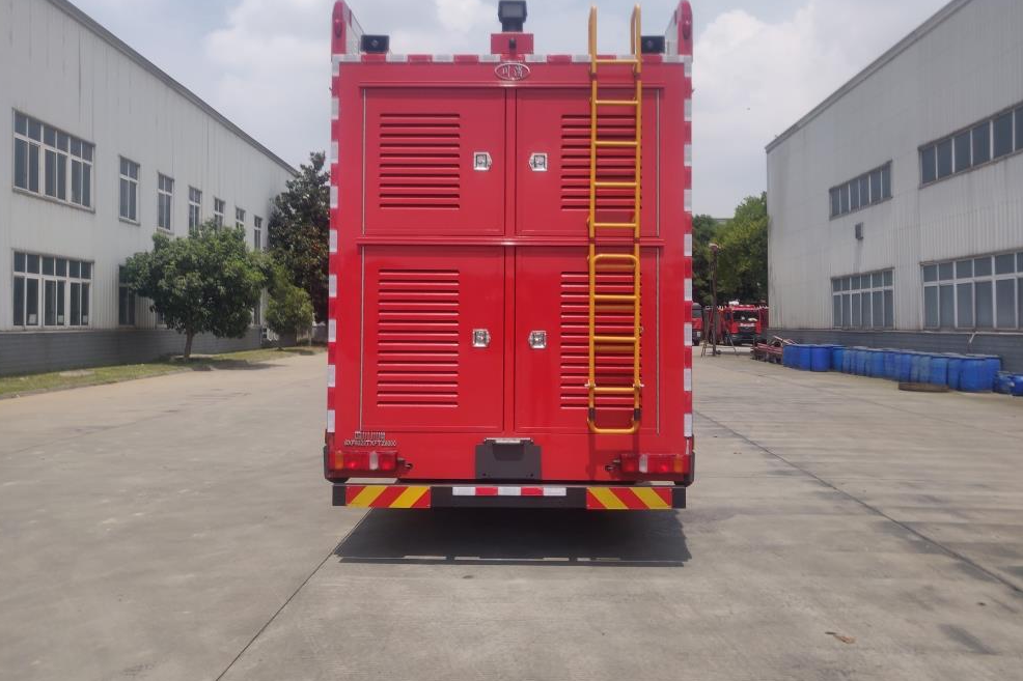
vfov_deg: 47.8
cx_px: 518
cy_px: 305
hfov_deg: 67.4
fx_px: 767
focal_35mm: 27
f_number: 1.7
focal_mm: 4.25
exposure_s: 1/2076
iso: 100
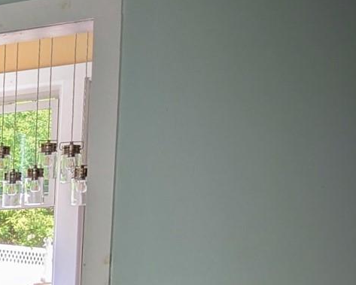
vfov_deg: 12.7
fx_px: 1202
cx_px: -396
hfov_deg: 13.8
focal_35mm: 114
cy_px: 454
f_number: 1.73
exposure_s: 1/219
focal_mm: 4.38
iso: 42
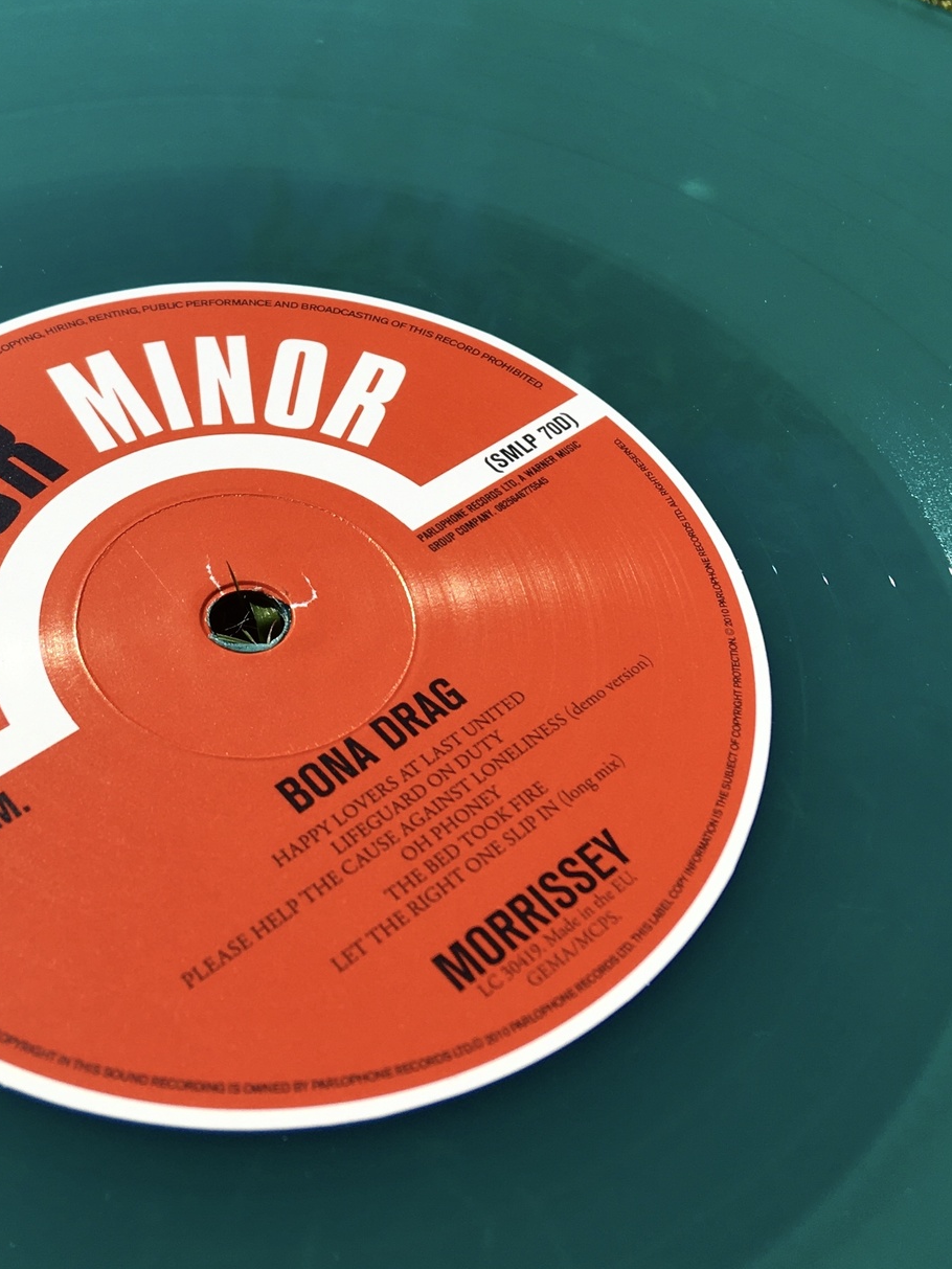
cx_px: 337
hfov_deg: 28.4
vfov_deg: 36.6
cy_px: 318
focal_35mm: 51
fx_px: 1870
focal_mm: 4.15
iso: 25
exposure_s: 1/1876
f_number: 2.2
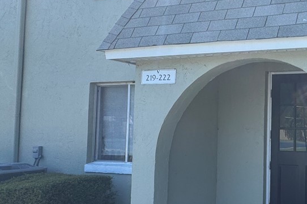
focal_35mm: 43
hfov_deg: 37.7
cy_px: 106
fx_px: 367
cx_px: 340
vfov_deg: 31.2
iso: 40
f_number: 2.2
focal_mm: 2.22
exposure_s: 1/498
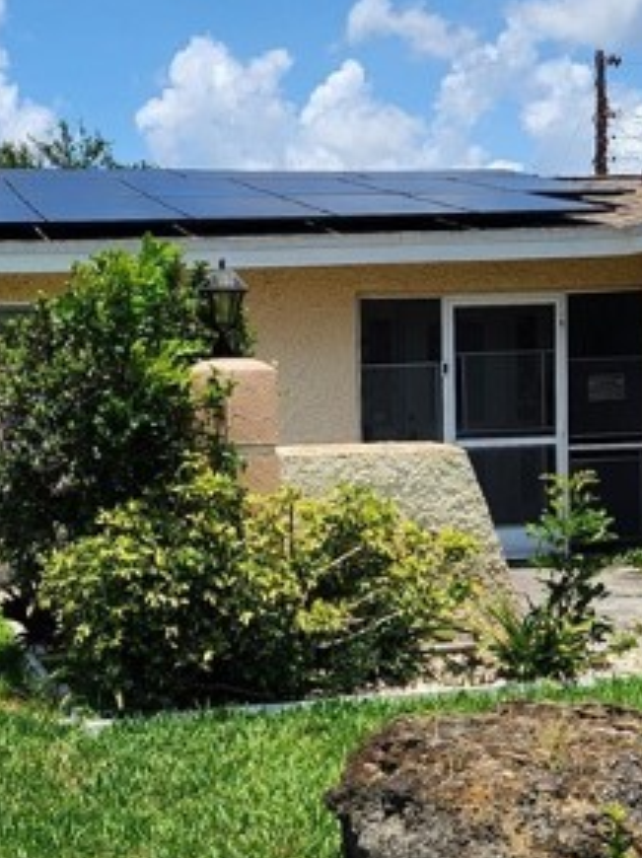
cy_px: 515
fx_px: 1511
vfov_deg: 31.6
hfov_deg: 23.6
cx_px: 115
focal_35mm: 61
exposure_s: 1/2476
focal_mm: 5.4
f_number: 1.8
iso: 20
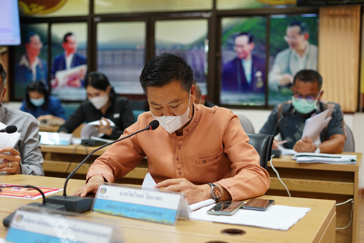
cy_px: 124
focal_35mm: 51
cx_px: 183
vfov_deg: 26.5
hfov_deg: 38.9
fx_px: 516
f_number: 2.2
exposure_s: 1/80
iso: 400
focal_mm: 50
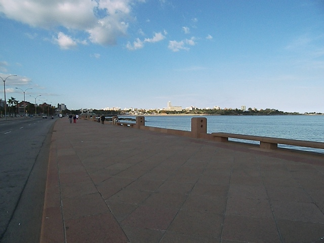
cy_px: 122
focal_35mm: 24
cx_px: 162
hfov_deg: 71.6
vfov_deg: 56.8
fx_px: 225
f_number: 5
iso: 400
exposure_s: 1/2500
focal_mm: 5
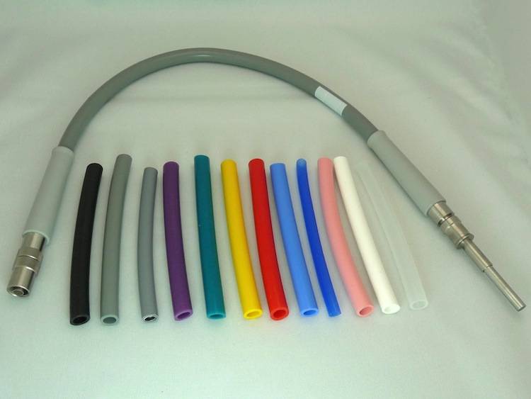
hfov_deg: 46.8
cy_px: 200
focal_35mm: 40
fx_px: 614
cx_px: 266
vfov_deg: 36.0
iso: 100
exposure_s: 1/200
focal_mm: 4.8
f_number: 4
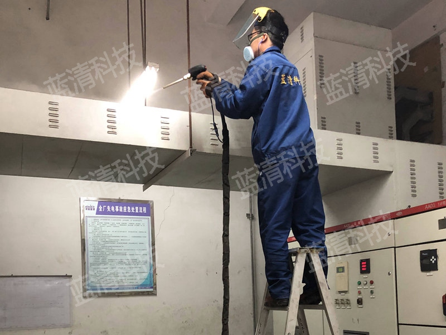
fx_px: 361
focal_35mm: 28
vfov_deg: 49.7
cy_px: 168
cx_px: 223
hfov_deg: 63.4
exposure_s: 1/11
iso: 100
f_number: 1.8
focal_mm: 3.99
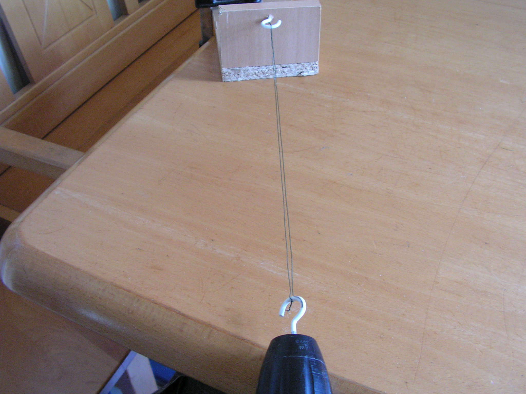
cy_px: 197
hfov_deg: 51.4
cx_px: 263
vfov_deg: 39.7
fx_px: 547
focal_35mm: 36
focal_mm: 6
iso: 200
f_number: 3.2
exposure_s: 1/30
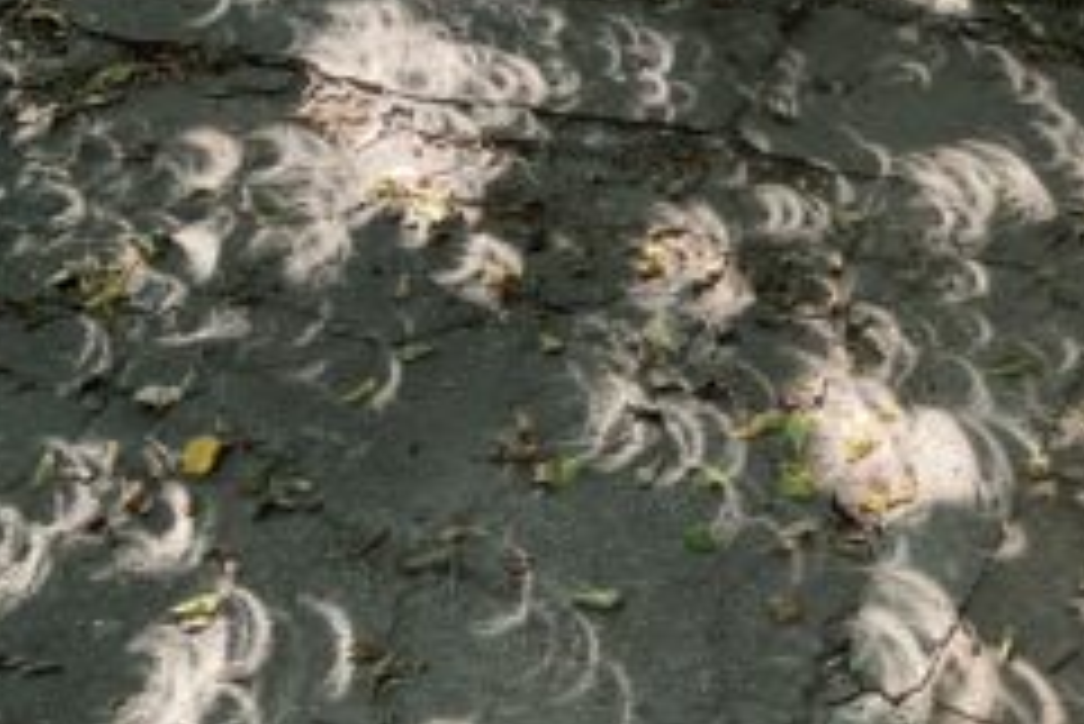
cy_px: 396
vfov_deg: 27.0
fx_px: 1506
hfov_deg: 38.1
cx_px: 864
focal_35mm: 50
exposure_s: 1/60
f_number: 1.8
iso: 200
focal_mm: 3
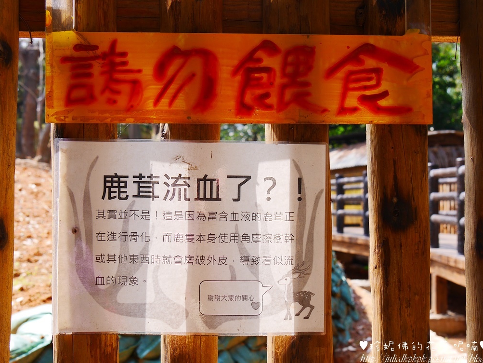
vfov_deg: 29.7
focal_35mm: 49
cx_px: 245
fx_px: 684
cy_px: 184
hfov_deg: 38.9
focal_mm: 24
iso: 200
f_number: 5.6
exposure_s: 1/160
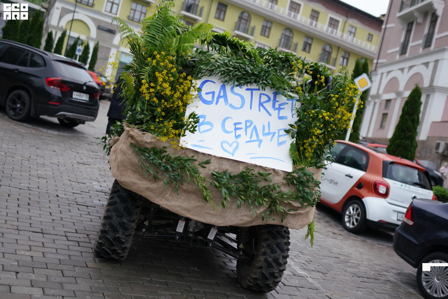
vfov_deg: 36.9
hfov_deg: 53.1
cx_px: 224
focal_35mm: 36
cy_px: 150
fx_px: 448
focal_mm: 24
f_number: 1.4
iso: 500
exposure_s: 1/1600
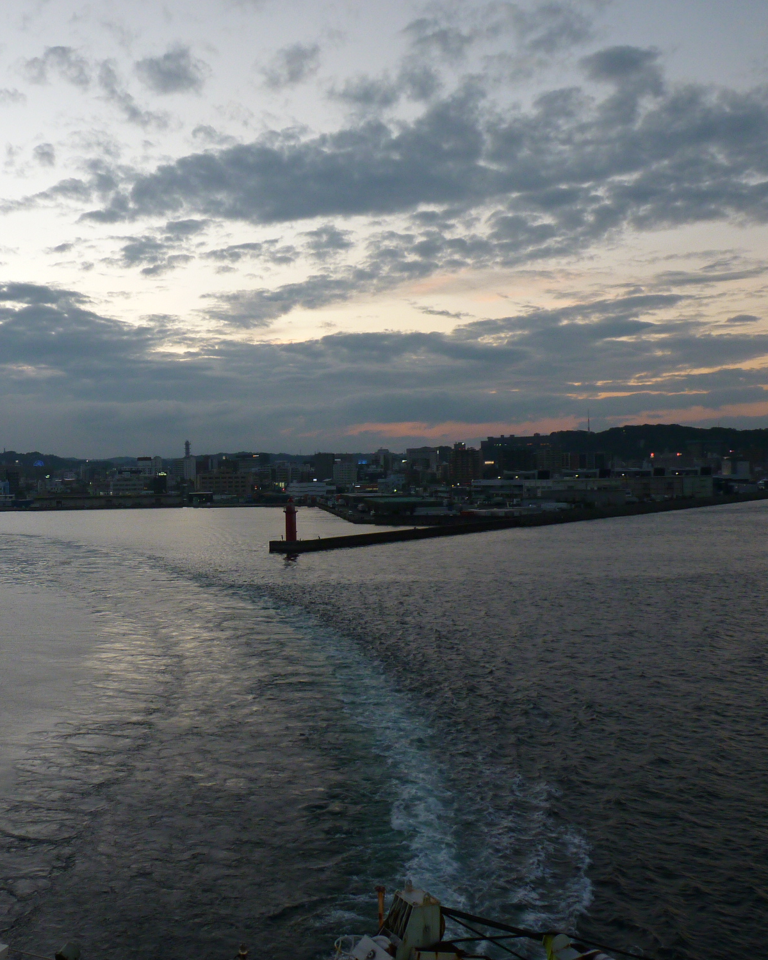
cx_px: 166
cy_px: 474
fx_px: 1023
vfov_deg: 50.3
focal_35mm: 36
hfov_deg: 39.7
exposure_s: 1/80
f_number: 2.8
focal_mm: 4.8
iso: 160
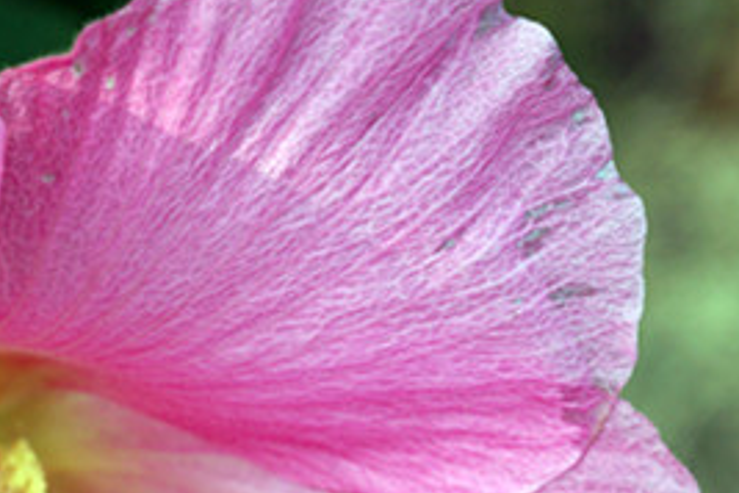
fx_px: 4495
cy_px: 591
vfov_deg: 6.2
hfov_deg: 9.2
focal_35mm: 219
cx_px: -260
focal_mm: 50
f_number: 4.5
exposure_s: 1/250
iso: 100
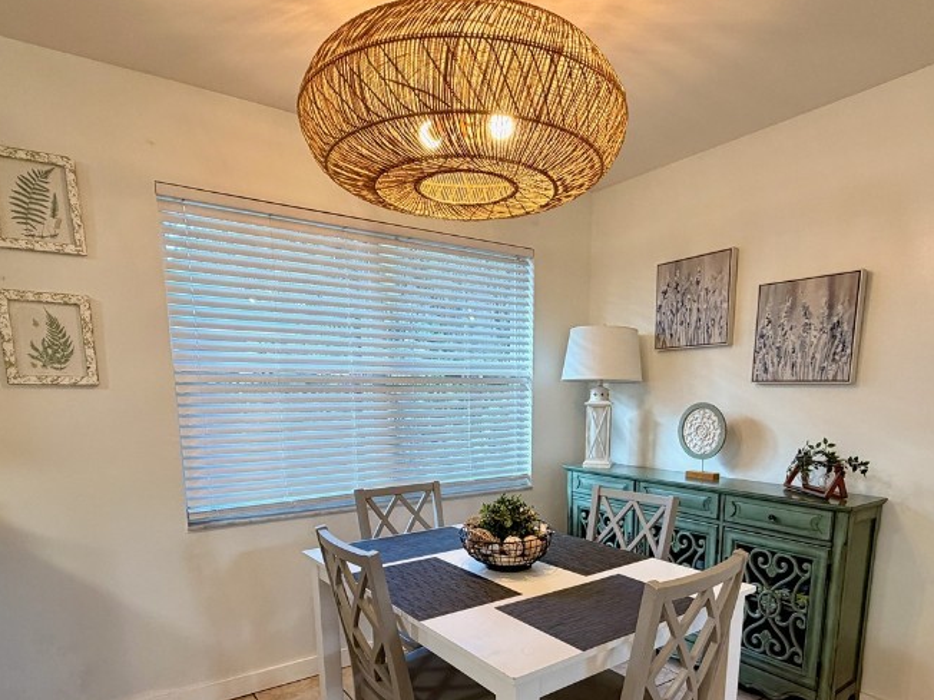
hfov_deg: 76.3
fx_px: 594
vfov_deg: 58.6
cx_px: 500
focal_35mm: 22
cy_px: 505
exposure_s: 1/60
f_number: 2.2
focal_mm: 2.22
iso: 200
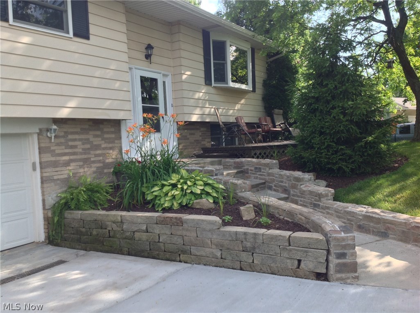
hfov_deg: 52.7
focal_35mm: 35
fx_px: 424
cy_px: 156
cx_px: 210
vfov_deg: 40.6
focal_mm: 4.28
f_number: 2.4
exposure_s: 1/378
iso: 50
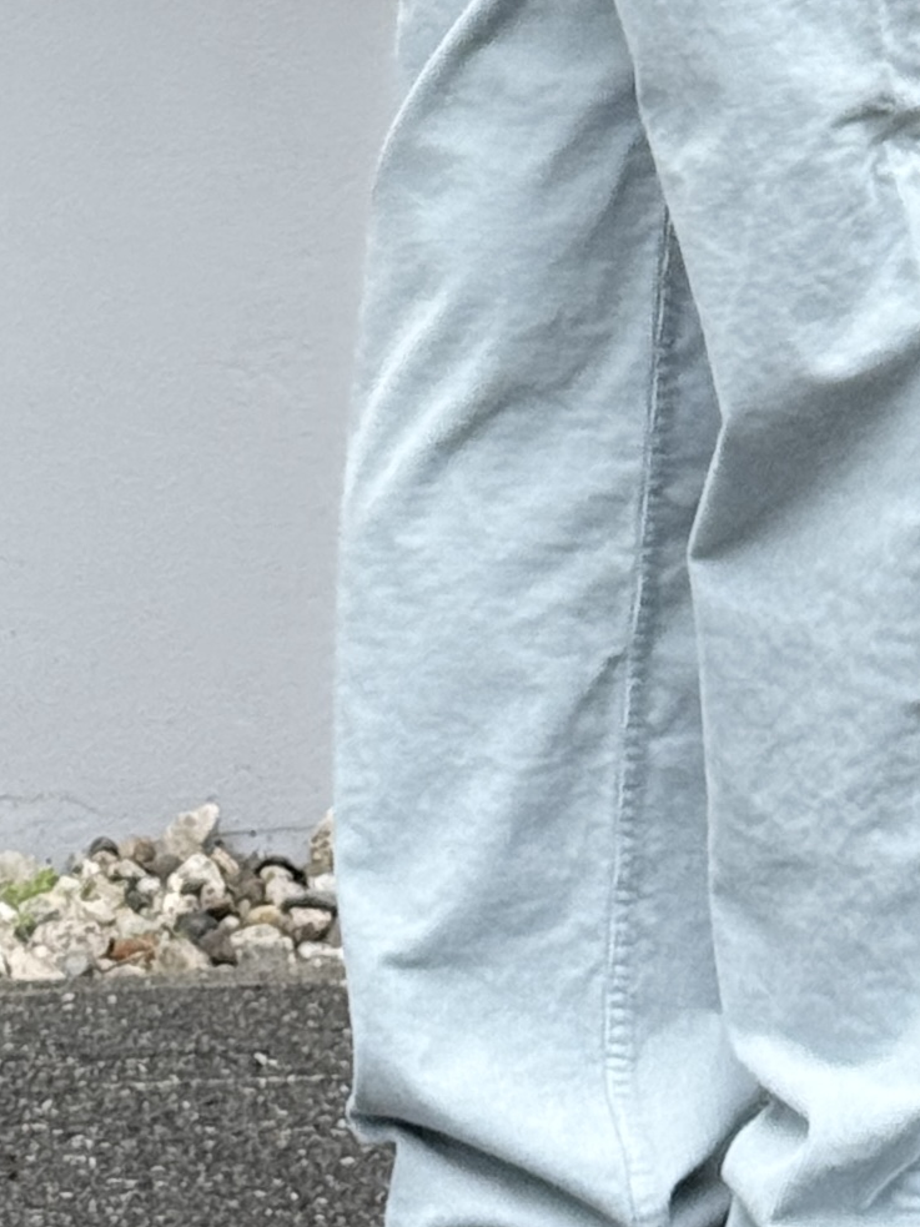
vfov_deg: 17.5
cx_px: 803
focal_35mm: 111
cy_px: 135
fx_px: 3934
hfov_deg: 13.2
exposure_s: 1/995
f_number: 1.78
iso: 64
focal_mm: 6.76
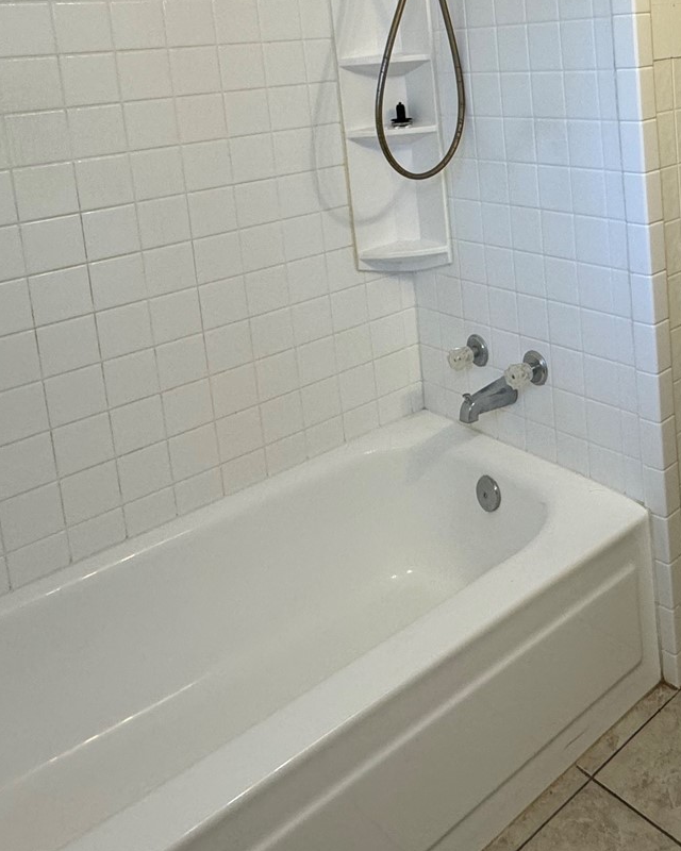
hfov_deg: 39.6
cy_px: 139
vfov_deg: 47.9
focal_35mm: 35
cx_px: 593
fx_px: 882
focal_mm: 2.22
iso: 160
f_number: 2.2
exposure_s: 1/120
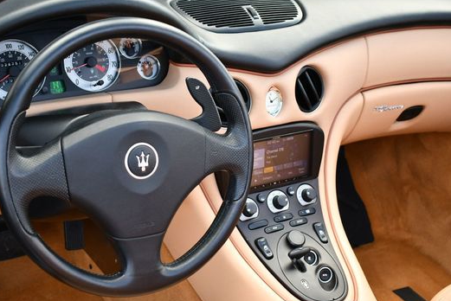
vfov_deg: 23.0
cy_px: 150
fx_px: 740
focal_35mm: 59
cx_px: 183
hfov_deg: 33.8
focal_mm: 24
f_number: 4
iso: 450
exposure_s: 1/250
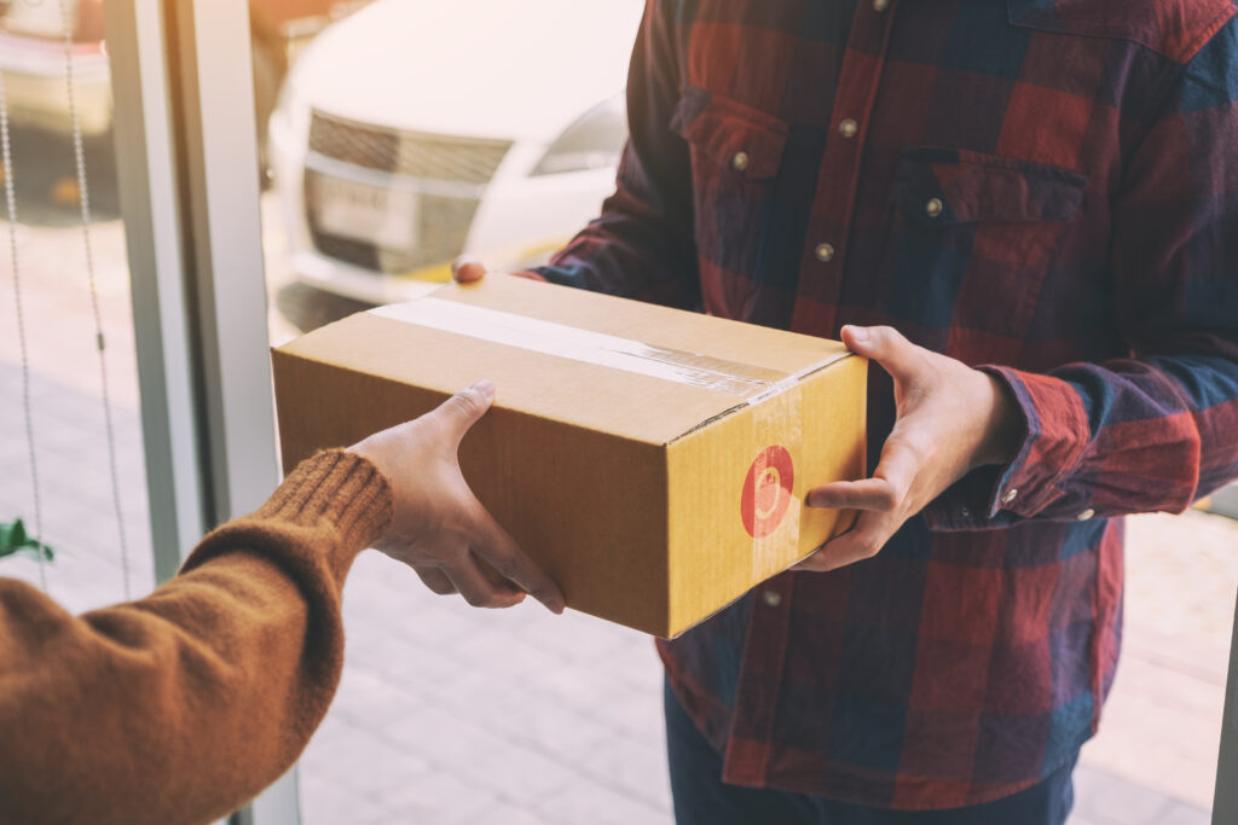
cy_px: 412
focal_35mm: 53
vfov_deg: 25.5
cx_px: 619
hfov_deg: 37.5
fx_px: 1823
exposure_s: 1/480
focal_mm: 35.3
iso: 200
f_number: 2.8
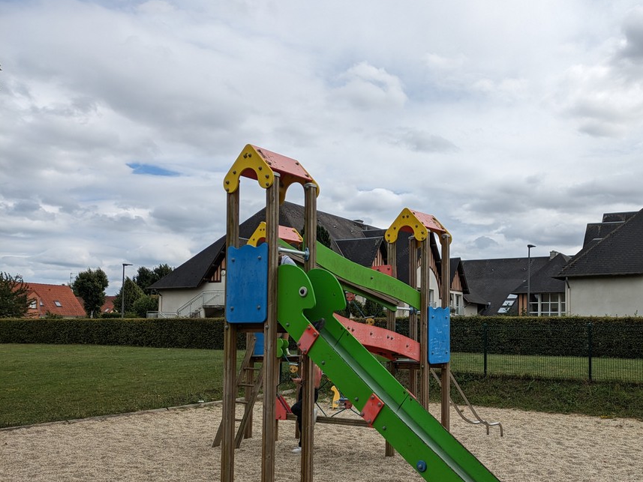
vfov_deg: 40.4
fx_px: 650
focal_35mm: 35
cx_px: 449
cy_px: 308
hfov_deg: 51.2
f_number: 1.89
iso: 46
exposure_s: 1/2959
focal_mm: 5.43
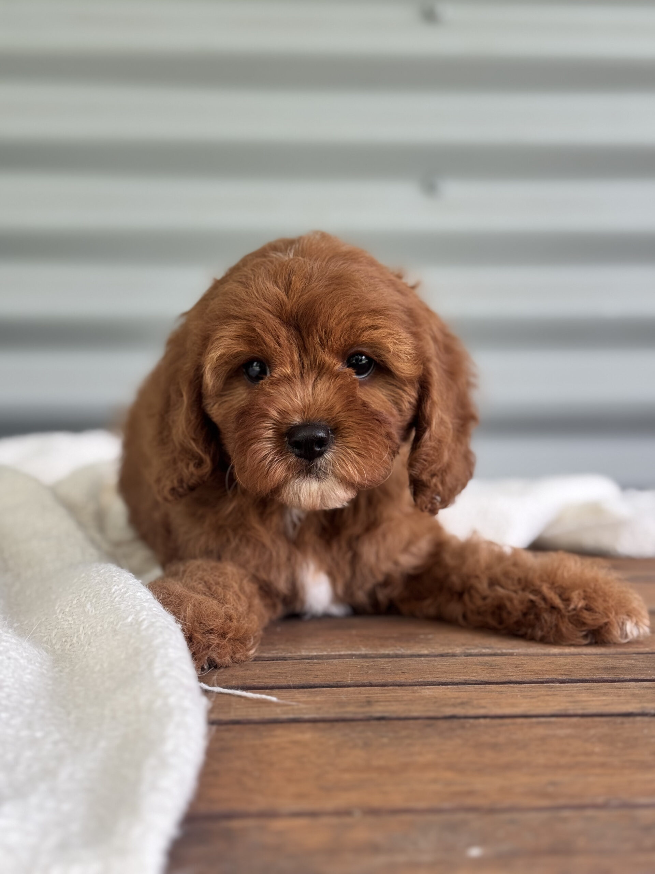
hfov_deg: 30.3
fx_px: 1211
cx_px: 328
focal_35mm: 48
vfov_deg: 39.7
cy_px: 437
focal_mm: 6.76
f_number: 1.78
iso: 100
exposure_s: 1/115
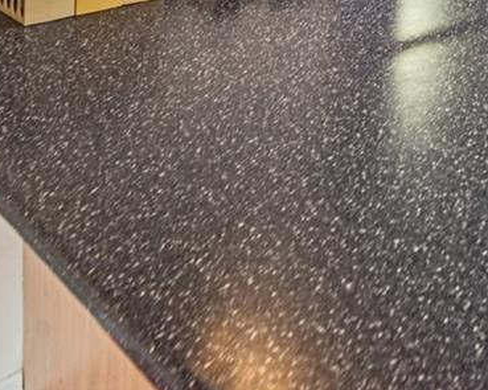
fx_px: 823
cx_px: 913
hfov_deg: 20.7
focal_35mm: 57
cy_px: -268
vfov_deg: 20.6
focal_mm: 14
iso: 160
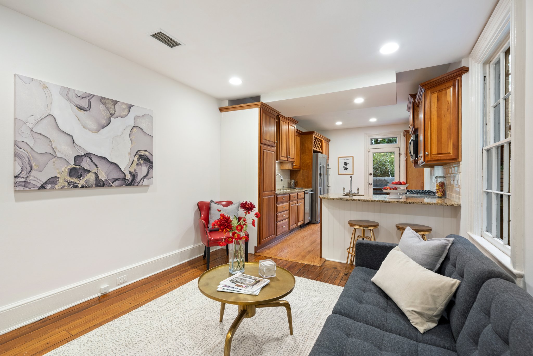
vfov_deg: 73.7
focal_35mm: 16
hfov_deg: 96.7
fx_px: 237
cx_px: 266
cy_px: 178
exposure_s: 1/3
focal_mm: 16
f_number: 10
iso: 500
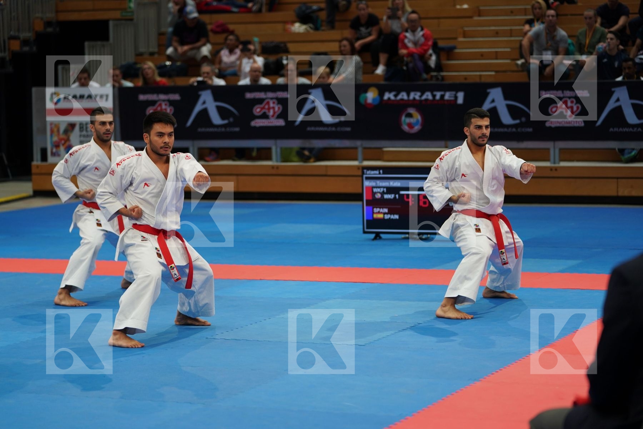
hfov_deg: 20.4
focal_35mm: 100
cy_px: 214
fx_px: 1786
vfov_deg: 13.7
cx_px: 322
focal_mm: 100
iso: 800
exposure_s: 1/500
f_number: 2.8
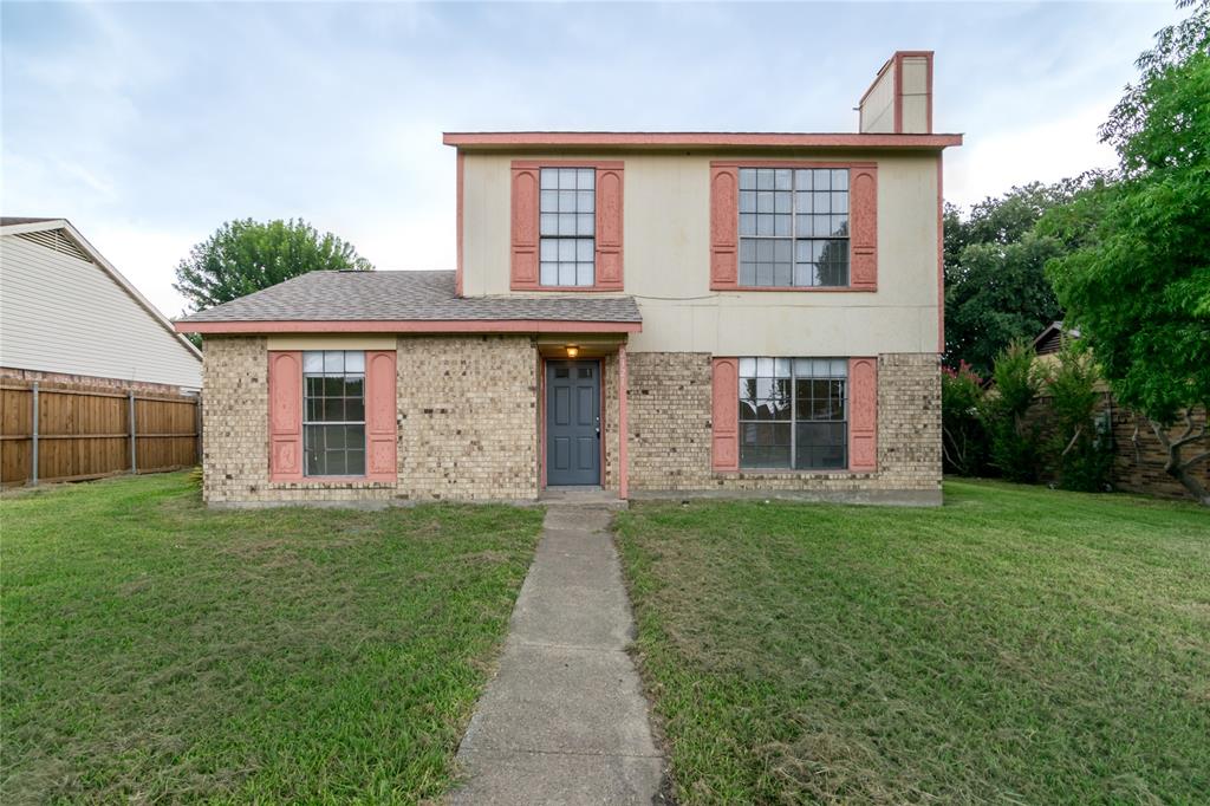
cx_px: 605
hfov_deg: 95.0
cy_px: 403
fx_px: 554
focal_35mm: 16
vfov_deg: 72.0
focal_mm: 11
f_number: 9
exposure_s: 1/15
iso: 110
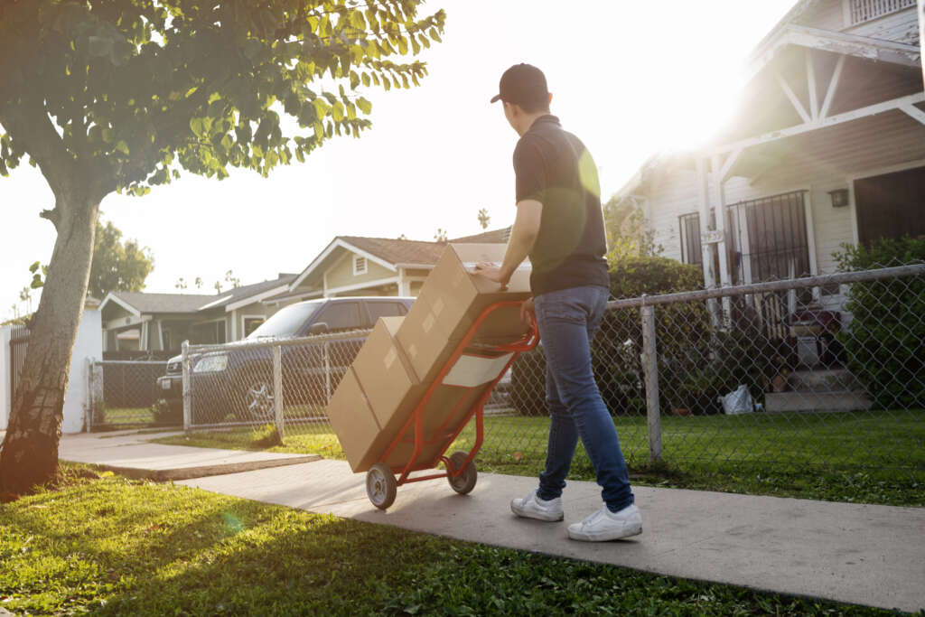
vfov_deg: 37.9
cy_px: 308
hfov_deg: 54.4
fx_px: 899
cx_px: 462
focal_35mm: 35
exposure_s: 1/100
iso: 64
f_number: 3.5
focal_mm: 35
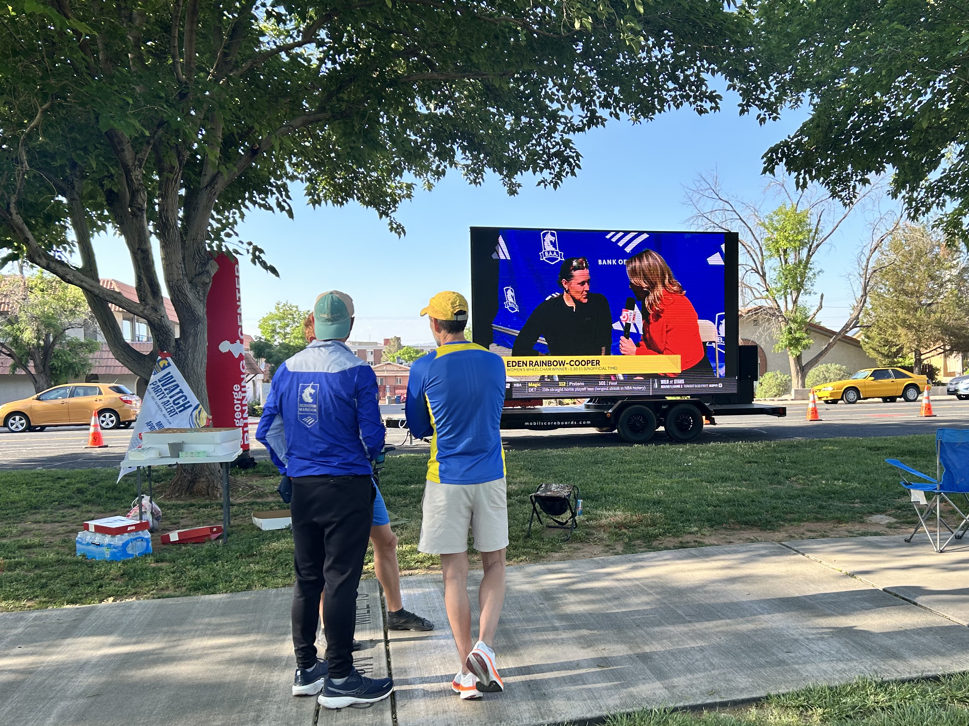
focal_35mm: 34
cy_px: 398
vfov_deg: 41.7
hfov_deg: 53.5
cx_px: 592
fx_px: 952
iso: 50
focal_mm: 5.7
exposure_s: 1/607
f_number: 1.5
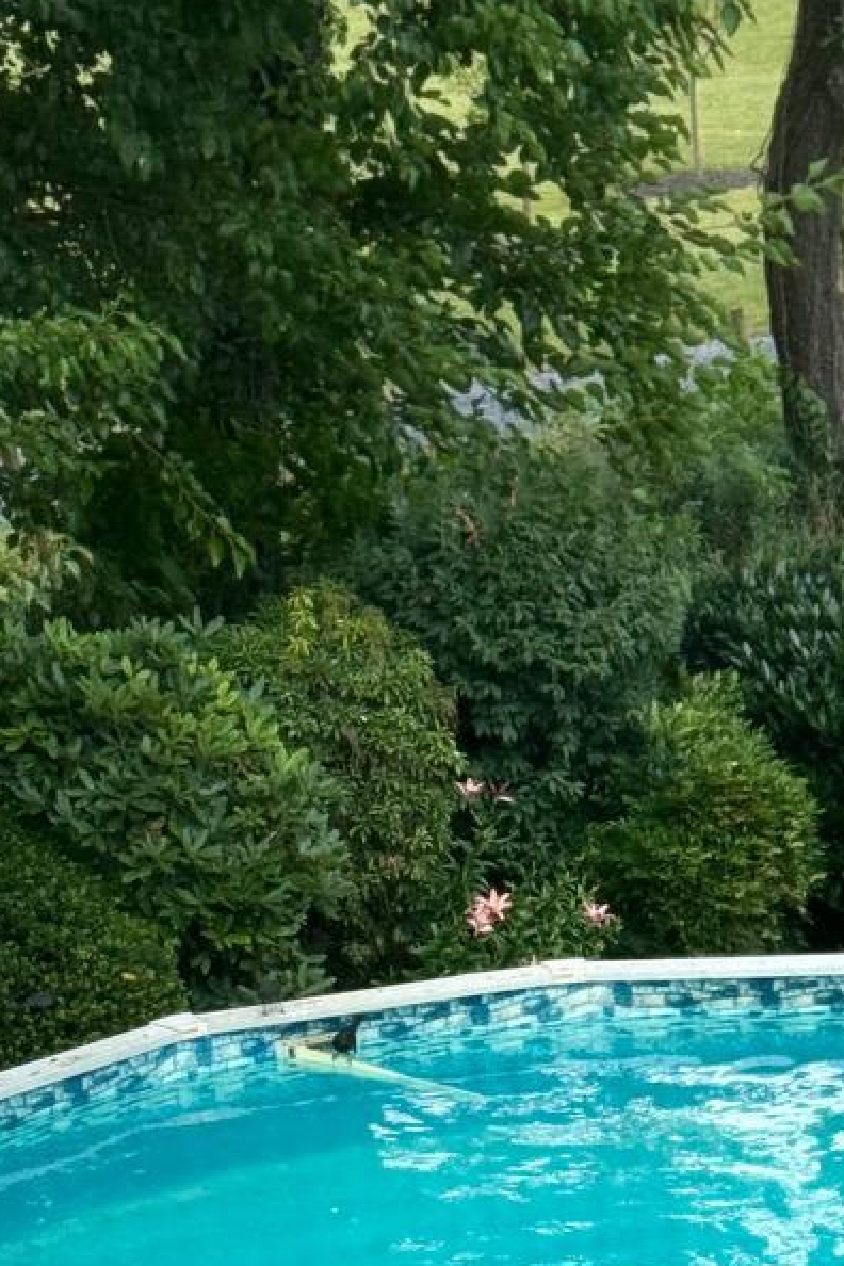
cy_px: 1562
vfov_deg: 15.3
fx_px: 4536
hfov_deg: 10.6
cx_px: 808
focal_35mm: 129
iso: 64
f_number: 1.78
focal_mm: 6.76
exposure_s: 1/1133
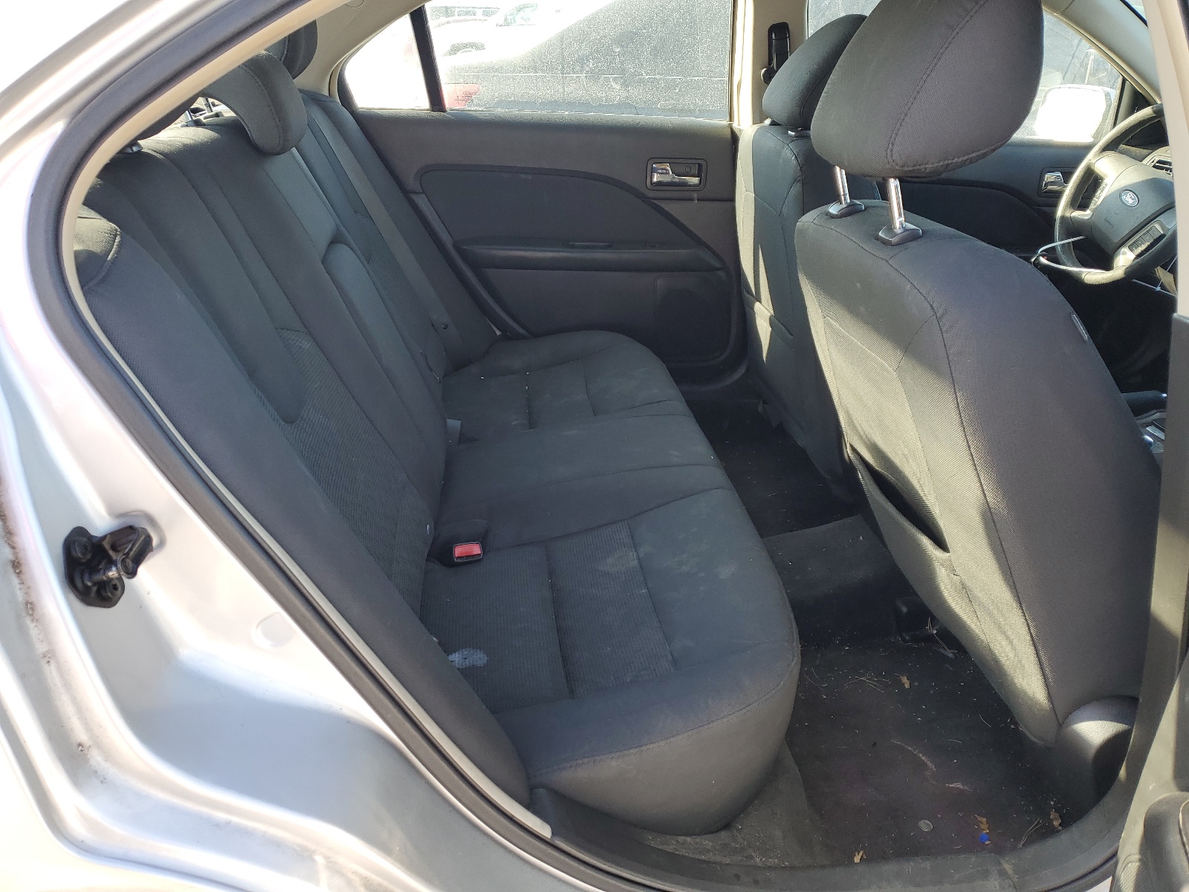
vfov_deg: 53.1
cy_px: 446
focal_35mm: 26
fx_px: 893
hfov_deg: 67.3
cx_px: 594
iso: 50
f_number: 1.5
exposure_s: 1/263
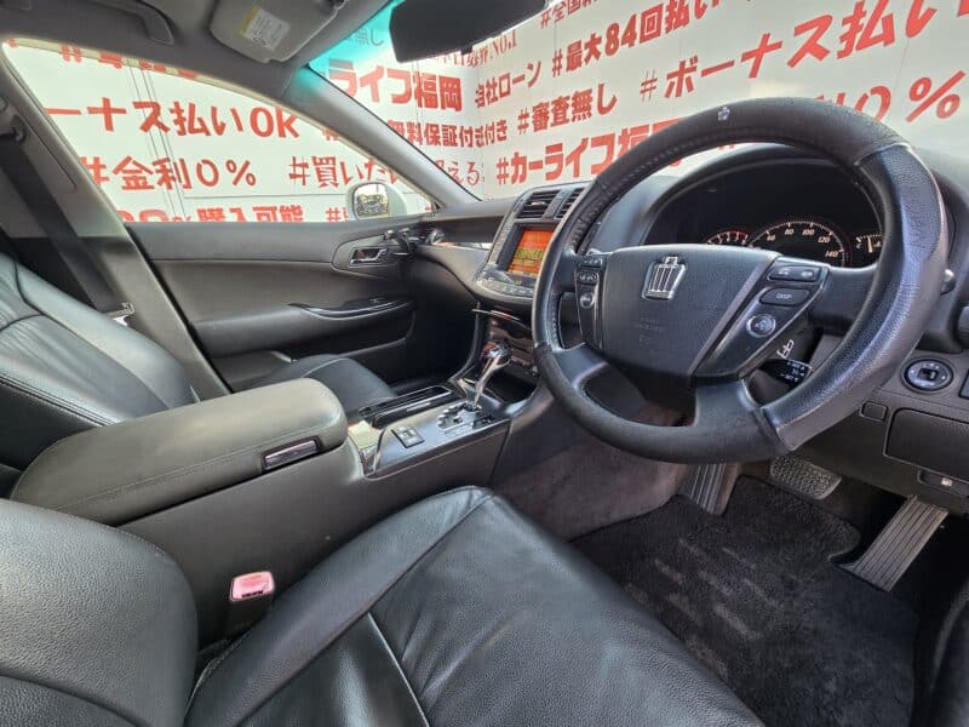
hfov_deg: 106.2
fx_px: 364
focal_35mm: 13
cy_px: 364
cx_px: 484
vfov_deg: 89.9
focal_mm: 2.2
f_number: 2.2
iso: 125
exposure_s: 1/50
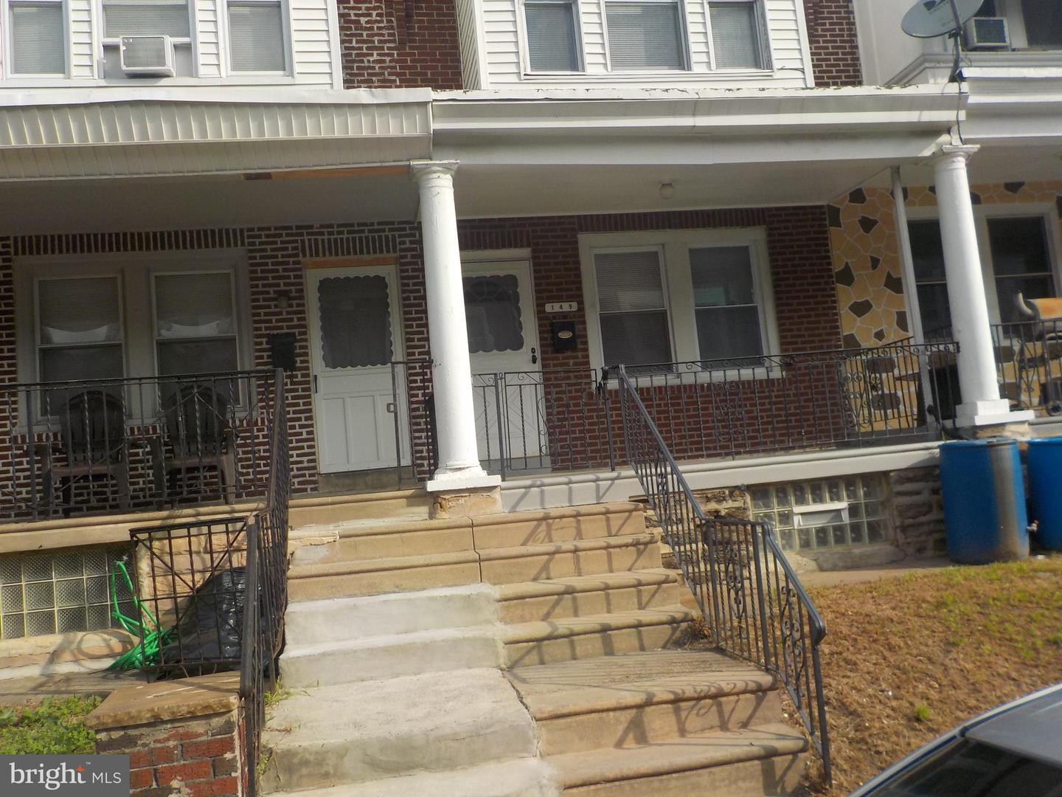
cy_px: 398
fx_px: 920
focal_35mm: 30
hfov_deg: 60.0
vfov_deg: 46.8
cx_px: 531
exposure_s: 1/800
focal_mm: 4.1
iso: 125
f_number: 3.3
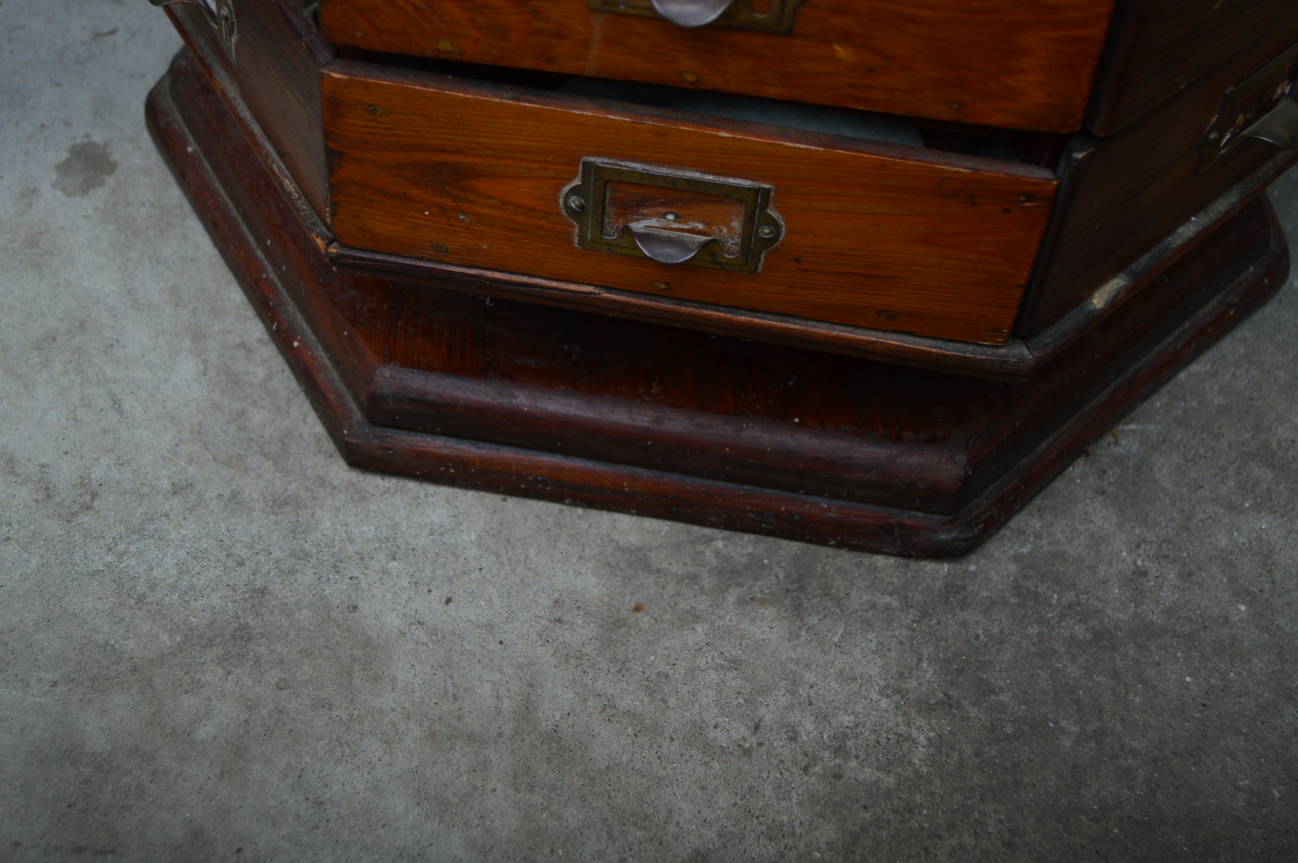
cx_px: 649
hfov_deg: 41.1
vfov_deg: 28.0
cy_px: 432
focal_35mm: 48
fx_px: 1729
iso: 200
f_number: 4.5
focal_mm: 32
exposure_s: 1/200
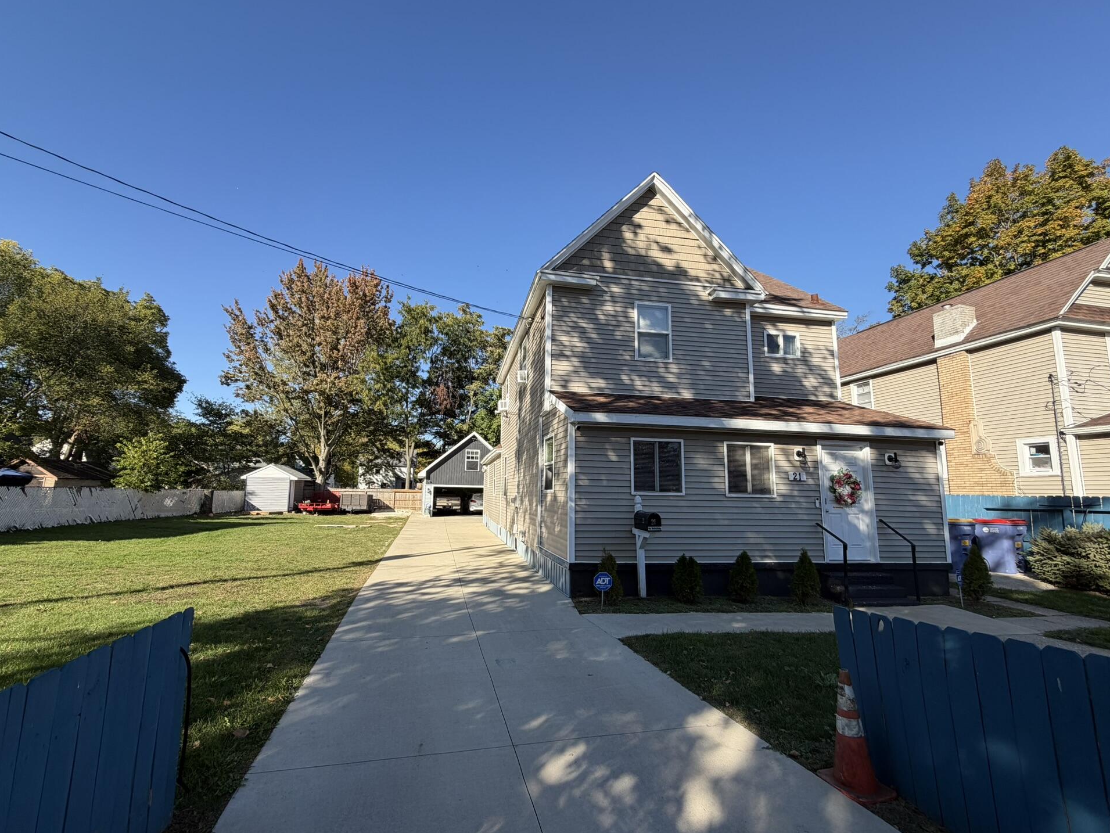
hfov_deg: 98.1
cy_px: 426
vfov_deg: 81.8
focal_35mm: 15
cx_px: 537
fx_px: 481
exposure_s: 1/742
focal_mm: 2.22
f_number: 2.2
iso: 40
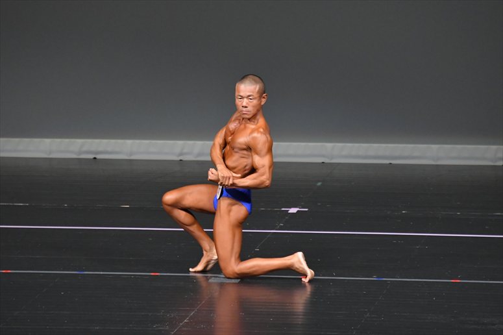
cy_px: 168
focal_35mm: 375
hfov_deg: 5.5
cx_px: 252
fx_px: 5237
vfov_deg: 3.7
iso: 4000
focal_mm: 250
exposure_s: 1/400
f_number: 5.6
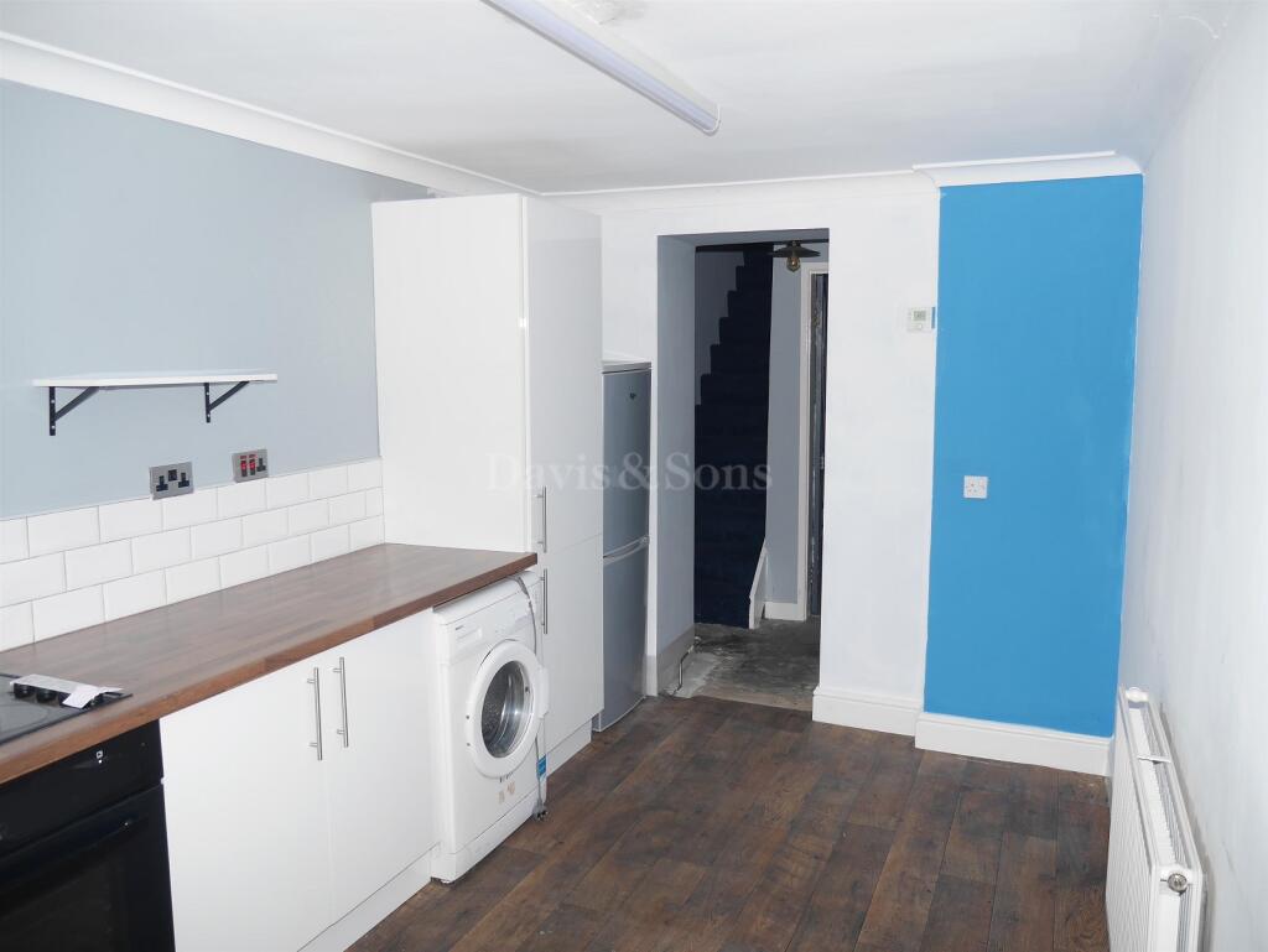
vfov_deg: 49.8
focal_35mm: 28
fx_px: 1026
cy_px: 476
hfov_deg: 63.4
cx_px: 634
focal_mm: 14
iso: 200
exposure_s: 1/60
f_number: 3.5
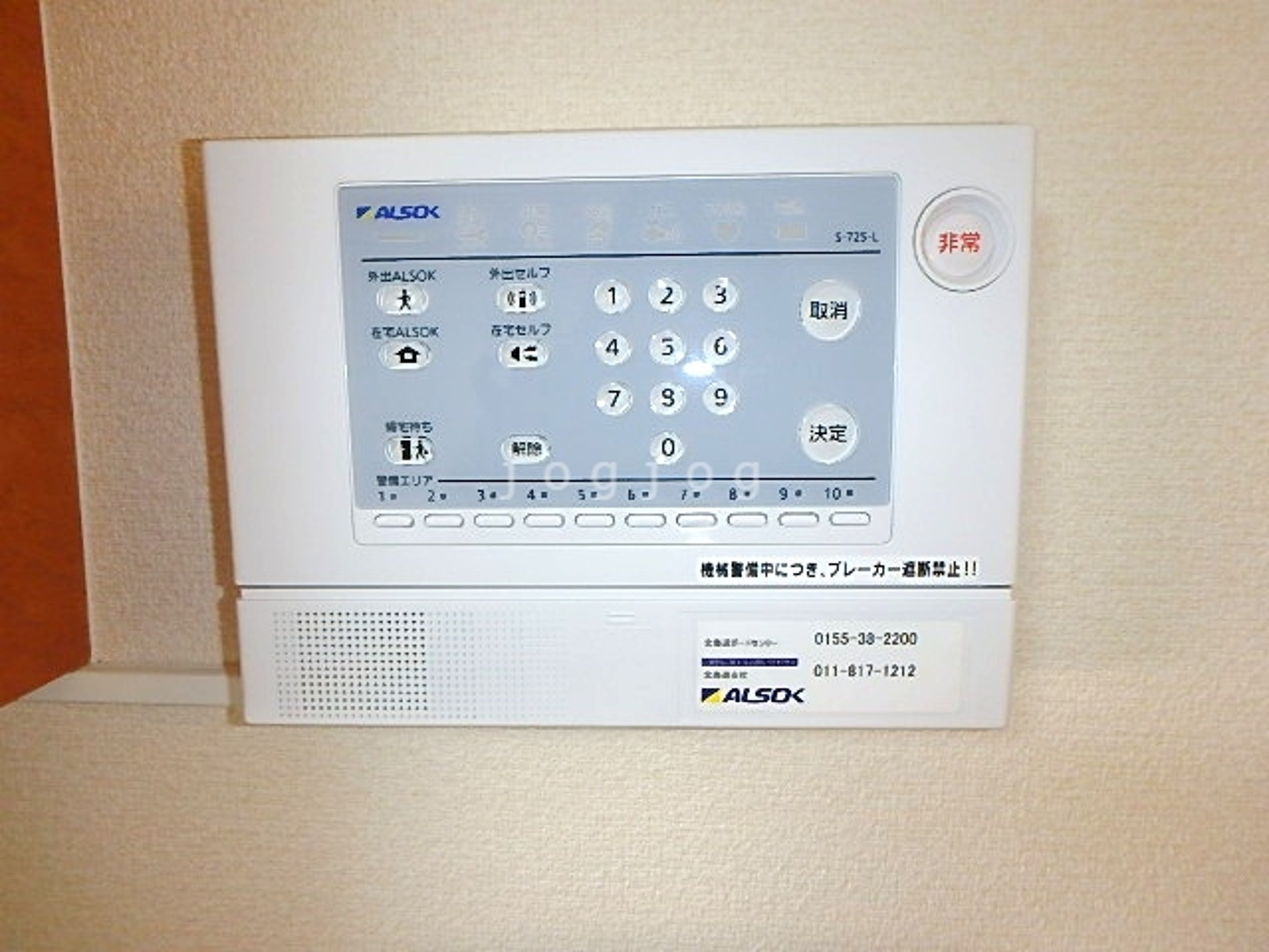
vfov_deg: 63.4
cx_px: 634
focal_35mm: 21
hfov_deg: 79.0
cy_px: 476
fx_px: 770
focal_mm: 3.7
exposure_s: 1/30
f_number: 3.5
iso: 125
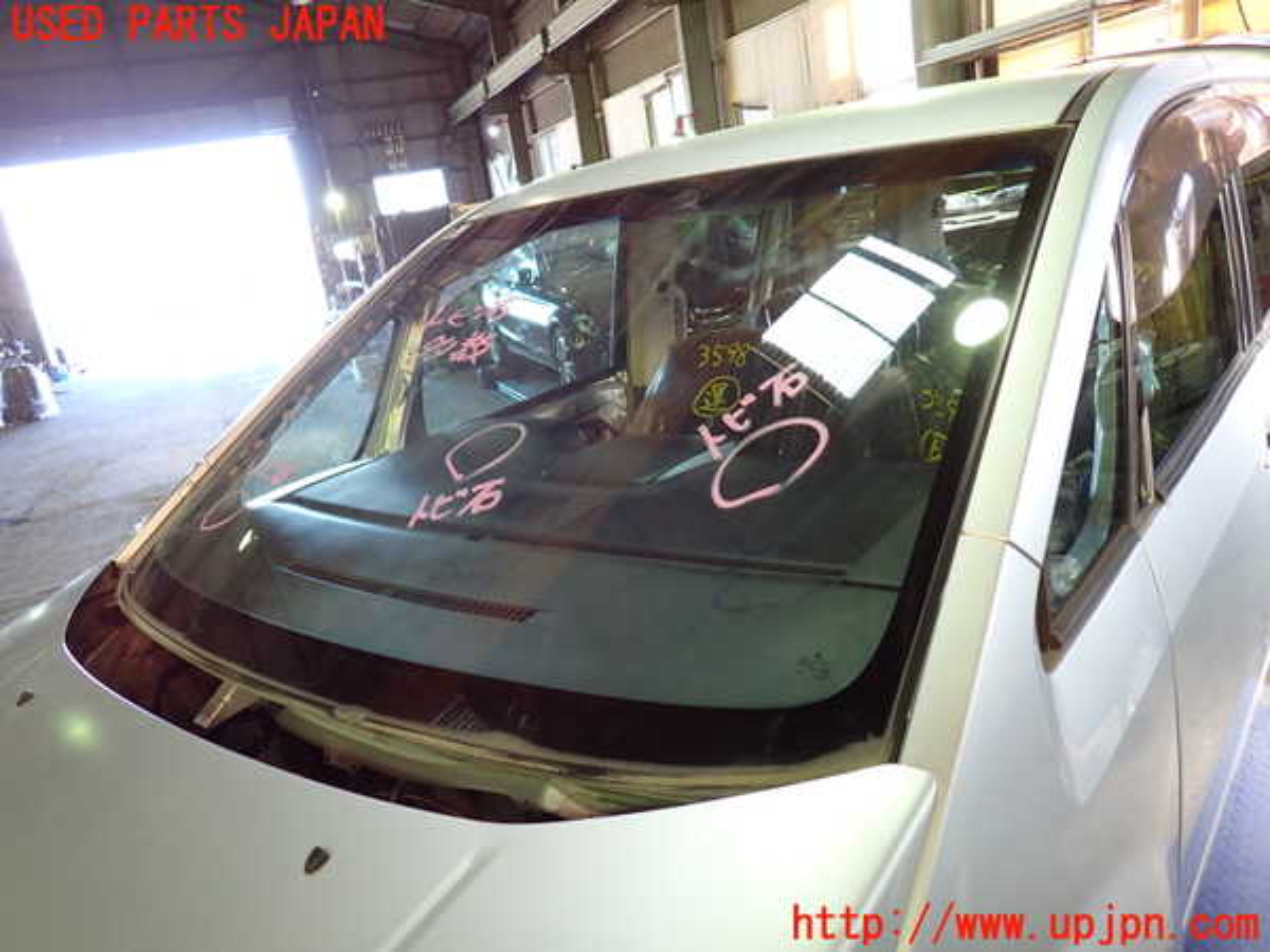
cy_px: 476
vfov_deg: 54.9
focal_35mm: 25
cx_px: 635
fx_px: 917
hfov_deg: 69.4
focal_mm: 4.5
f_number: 2
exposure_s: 1/40
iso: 200
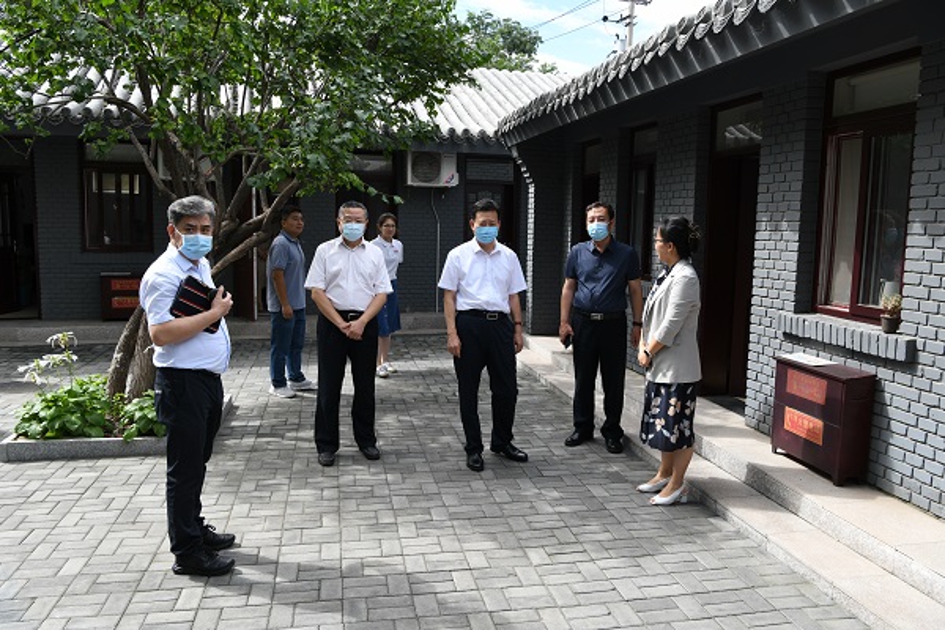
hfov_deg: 63.7
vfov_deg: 45.0
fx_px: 761
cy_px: 315
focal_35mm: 29
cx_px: 472
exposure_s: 1/320
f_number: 9
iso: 400
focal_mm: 29
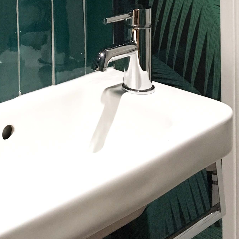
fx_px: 601
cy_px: -96
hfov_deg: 21.9
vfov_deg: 20.0
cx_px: 22
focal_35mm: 77
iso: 200
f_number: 2.2
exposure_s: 1/25
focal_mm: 4.15
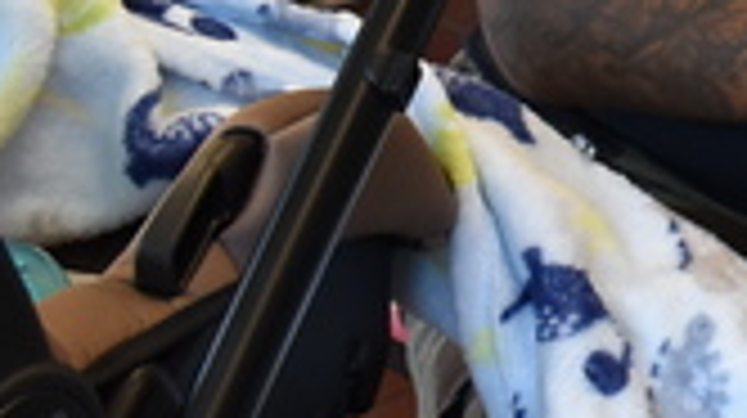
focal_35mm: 160
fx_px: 3157
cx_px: 1670
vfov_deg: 7.5
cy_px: -157
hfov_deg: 11.6
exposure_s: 1/30
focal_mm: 21
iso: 450
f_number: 7.1
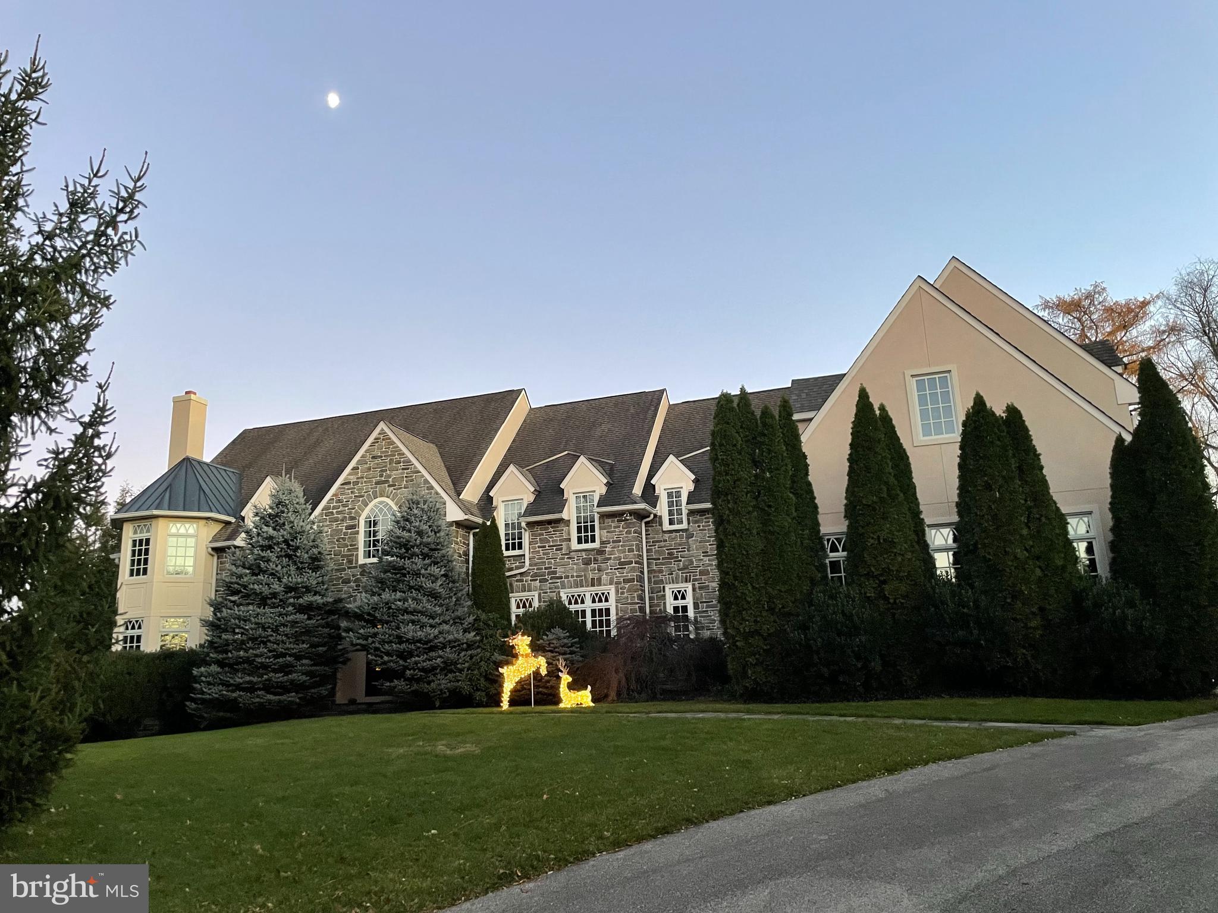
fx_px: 915
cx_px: 609
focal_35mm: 26
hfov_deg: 67.3
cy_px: 456
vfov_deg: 53.1
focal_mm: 4.2
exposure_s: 1/60
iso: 320
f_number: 1.6
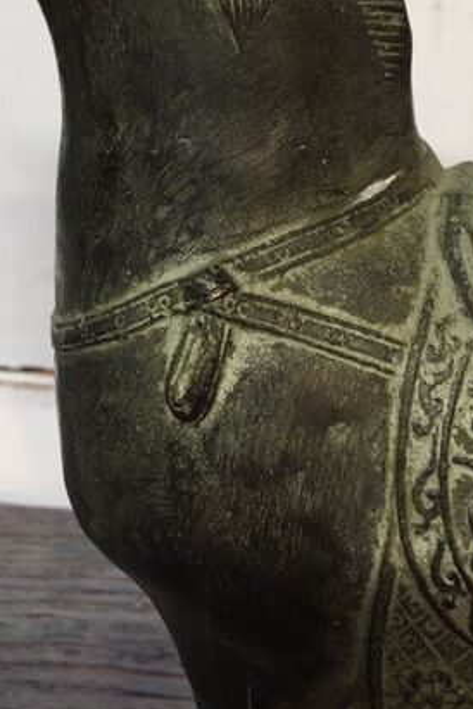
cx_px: 274
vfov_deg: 41.1
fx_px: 926
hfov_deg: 28.6
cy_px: 205
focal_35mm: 47
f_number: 2.2
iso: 40
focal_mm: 4.15
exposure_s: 1/17
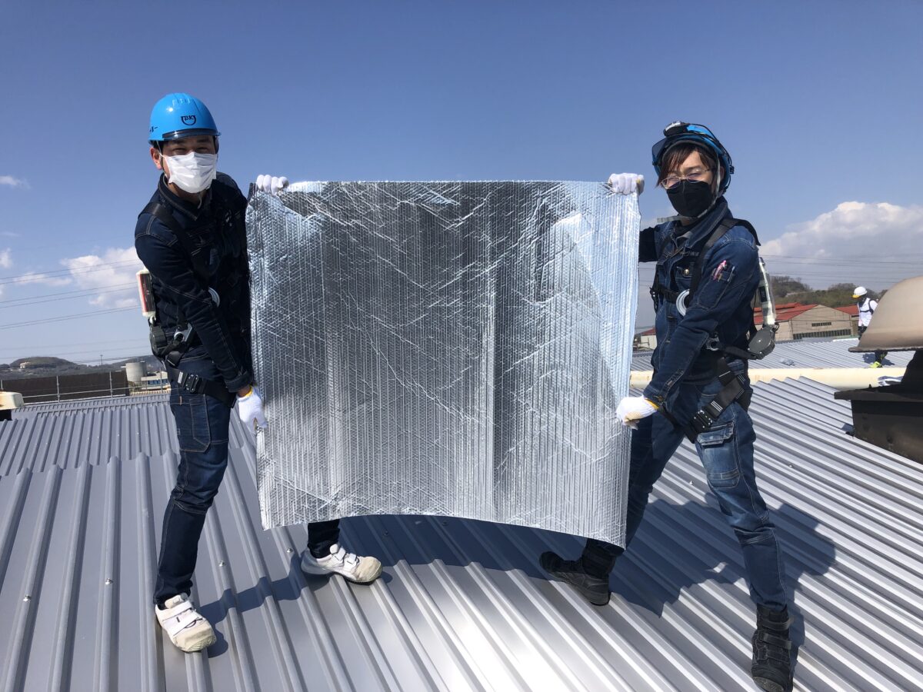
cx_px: 462
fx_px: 747
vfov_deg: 49.7
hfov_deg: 63.4
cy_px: 346
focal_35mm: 28
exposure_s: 1/2857
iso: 20
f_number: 1.8
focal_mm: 3.99
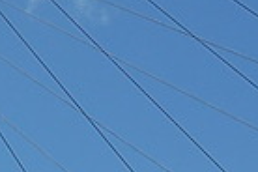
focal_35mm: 176
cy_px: -287
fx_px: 1261
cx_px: -361
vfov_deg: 7.2
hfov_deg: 10.2
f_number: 11
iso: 200
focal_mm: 18
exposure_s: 1/320
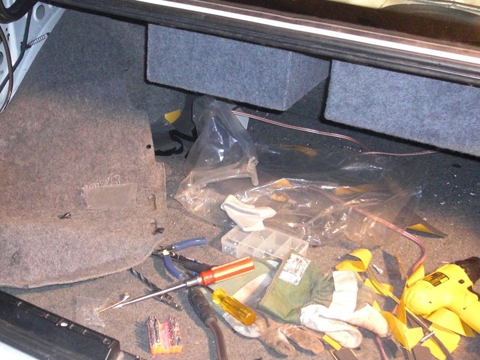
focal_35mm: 58
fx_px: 804
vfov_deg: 25.2
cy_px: 152
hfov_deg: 32.9
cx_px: 154
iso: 400
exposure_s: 1/60
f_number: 2.8
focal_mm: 6.3
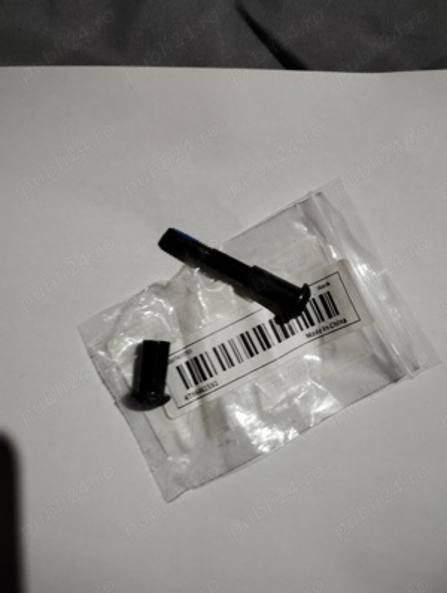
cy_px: 296
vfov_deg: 63.4
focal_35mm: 28
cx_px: 224
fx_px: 481
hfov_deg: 49.9
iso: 1292
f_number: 1.8
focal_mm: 4.22
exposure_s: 1/33.3
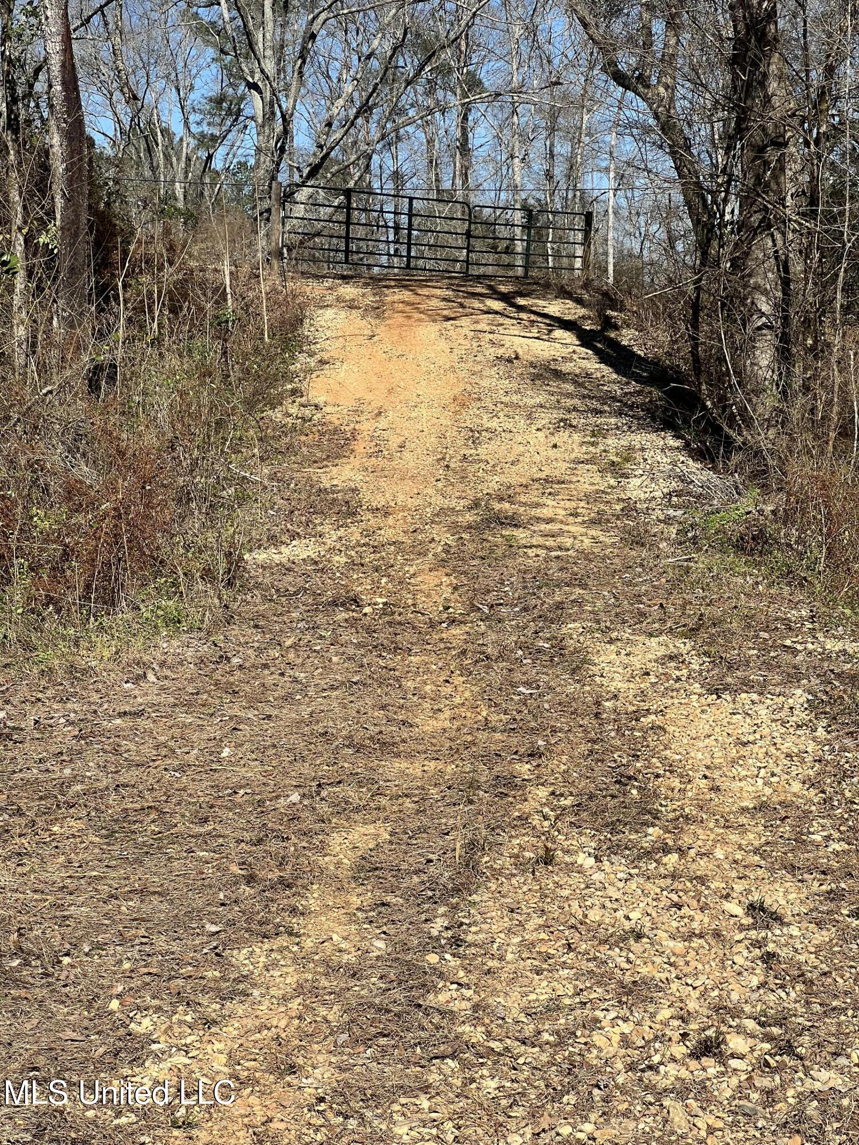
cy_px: 572
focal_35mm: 77
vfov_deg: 25.3
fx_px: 2548
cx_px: 430
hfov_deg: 19.1
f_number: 2.8
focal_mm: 9
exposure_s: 1/847
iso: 32
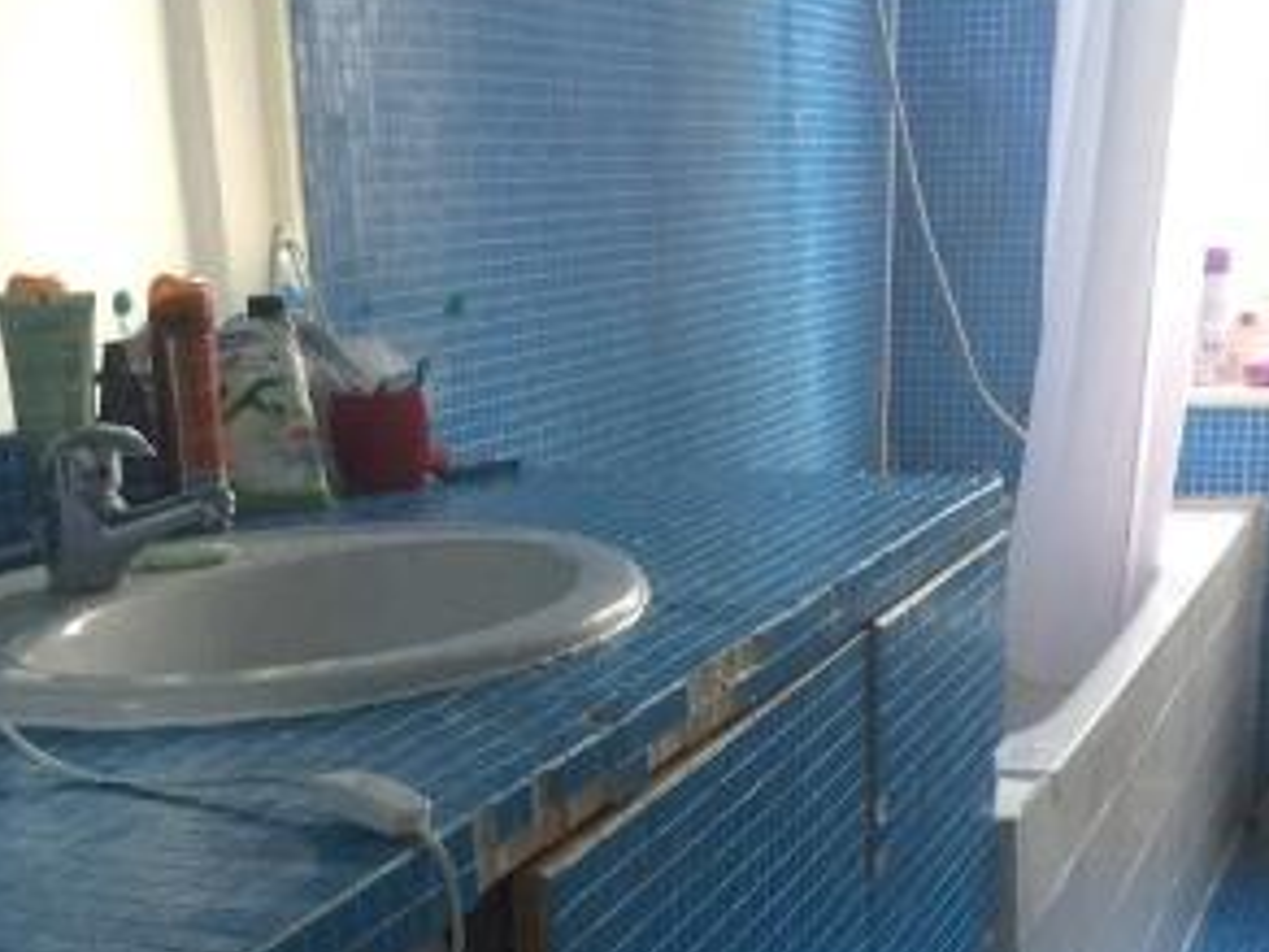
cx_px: 667
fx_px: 2126
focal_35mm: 58
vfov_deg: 24.6
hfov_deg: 33.2
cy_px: 819
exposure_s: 1/33
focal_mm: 4.15
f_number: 2.2
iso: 125
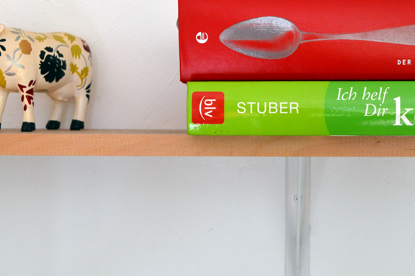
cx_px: 235
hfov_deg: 32.0
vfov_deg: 21.5
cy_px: 103
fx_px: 724
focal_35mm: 63
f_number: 5.6
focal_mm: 25
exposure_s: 1/125
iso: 400
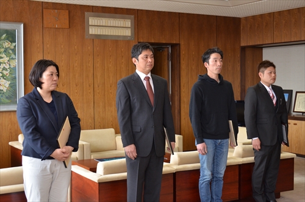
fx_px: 444
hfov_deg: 37.9
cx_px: 152
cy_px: 101
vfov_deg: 25.6
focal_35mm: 52
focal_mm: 35
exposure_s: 1/250
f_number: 5.6
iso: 1000
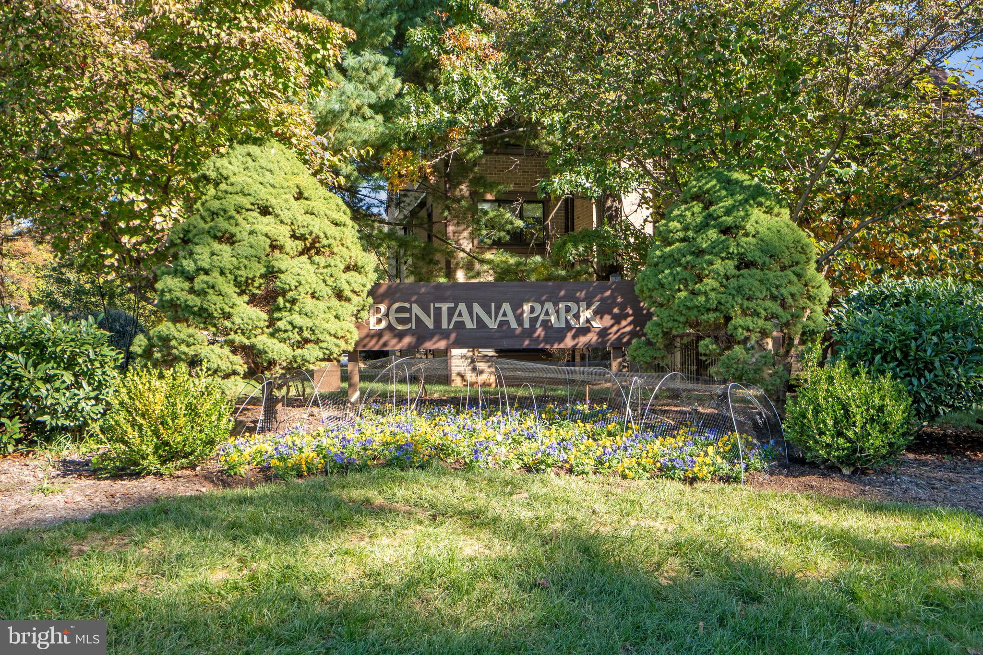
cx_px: 492
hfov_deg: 61.9
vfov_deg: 43.6
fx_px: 819
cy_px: 328
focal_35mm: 30
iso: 100
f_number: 9
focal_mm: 20
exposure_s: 1/40
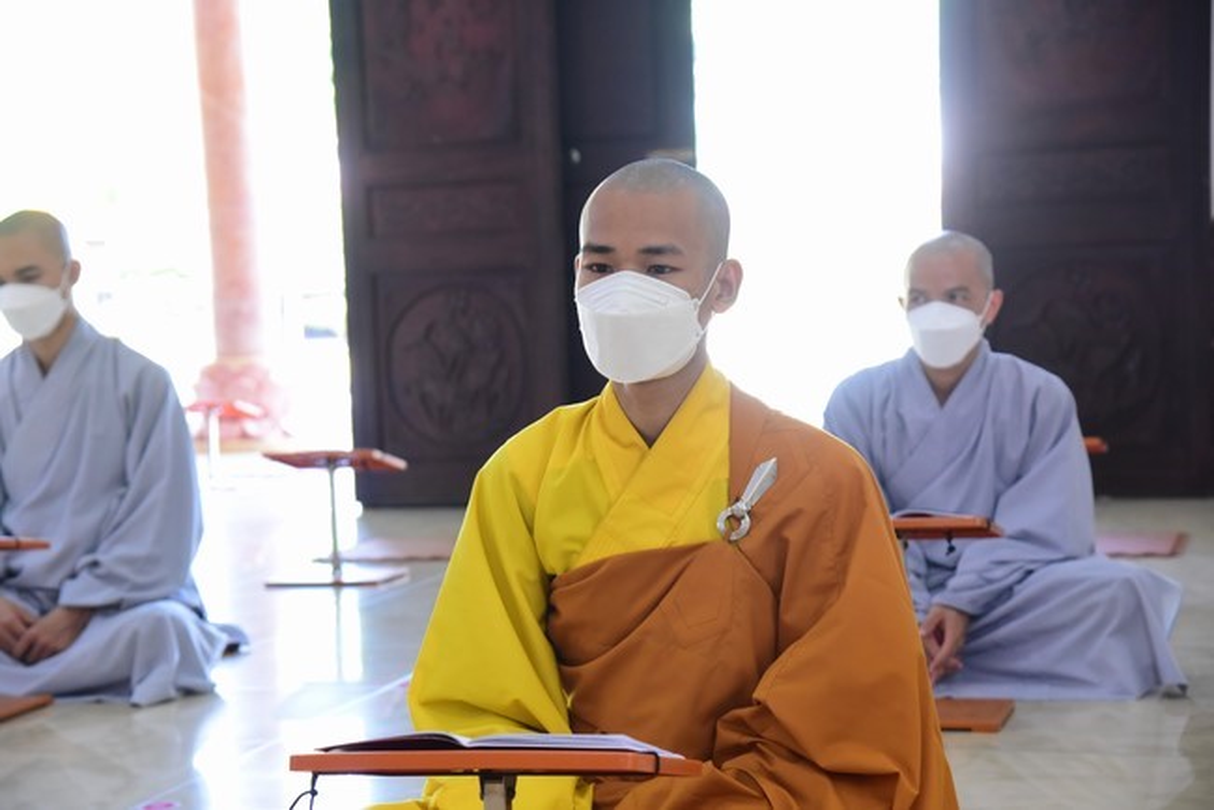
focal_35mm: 75
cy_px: 405
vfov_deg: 18.2
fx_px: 2530
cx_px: 607
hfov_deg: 27.0
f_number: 5.6
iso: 4000
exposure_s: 1/125
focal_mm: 75
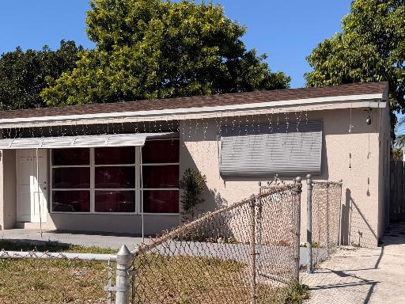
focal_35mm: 48
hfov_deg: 39.3
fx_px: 562
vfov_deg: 30.0
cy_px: 211
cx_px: 144
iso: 80
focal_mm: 6.76
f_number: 1.78
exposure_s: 1/6173
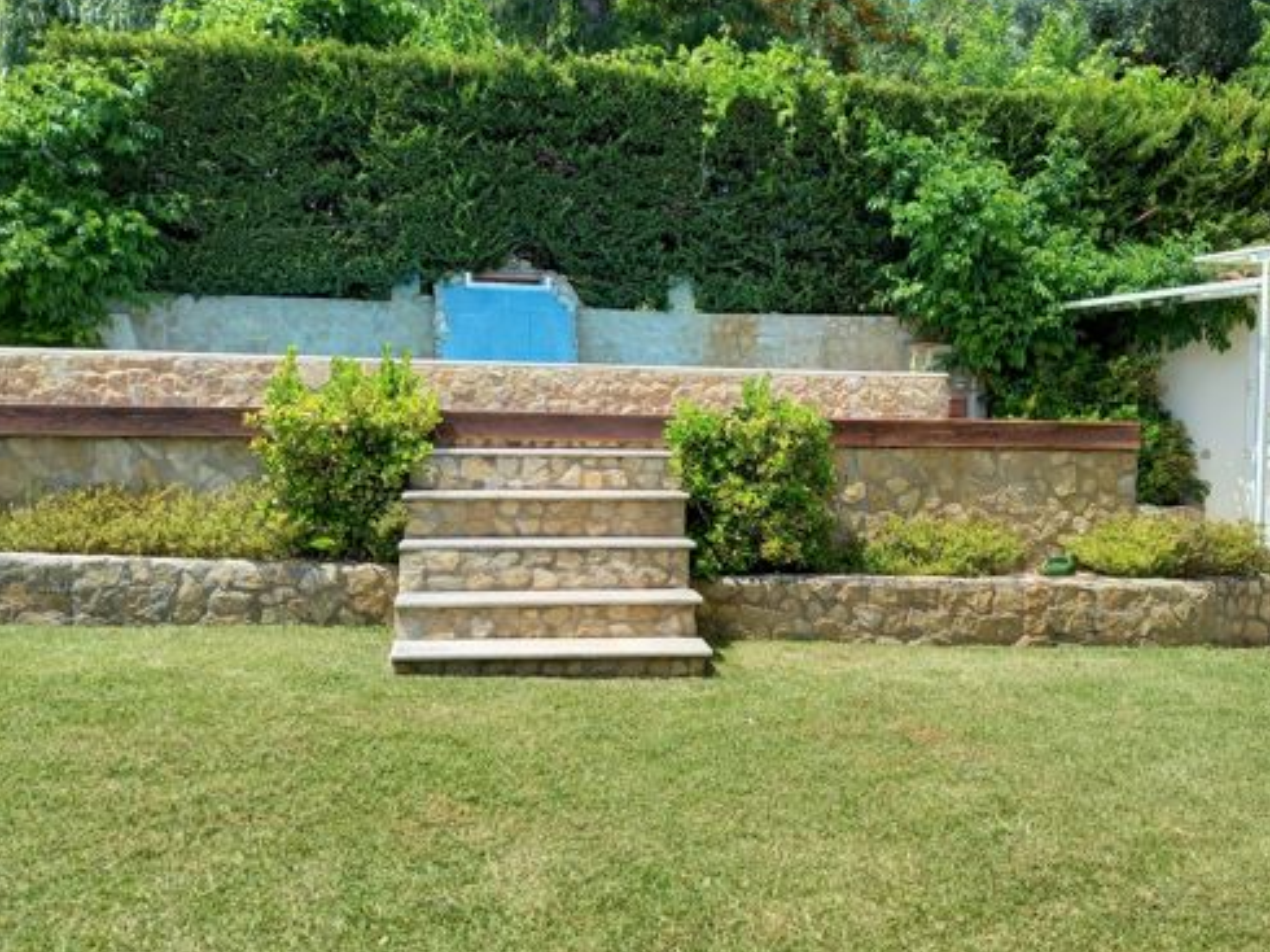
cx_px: 828
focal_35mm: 36
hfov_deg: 50.6
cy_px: 521
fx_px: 1320
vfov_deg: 39.6
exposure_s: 1/322
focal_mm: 4.6
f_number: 2
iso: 25
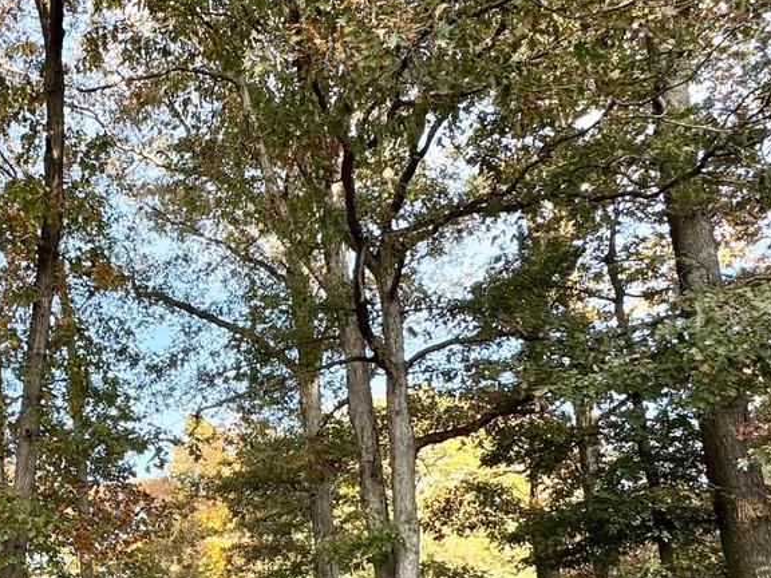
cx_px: 72
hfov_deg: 47.2
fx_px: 780
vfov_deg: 38.5
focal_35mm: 35
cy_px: 494
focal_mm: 2.22
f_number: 2.2
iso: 40
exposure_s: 1/144
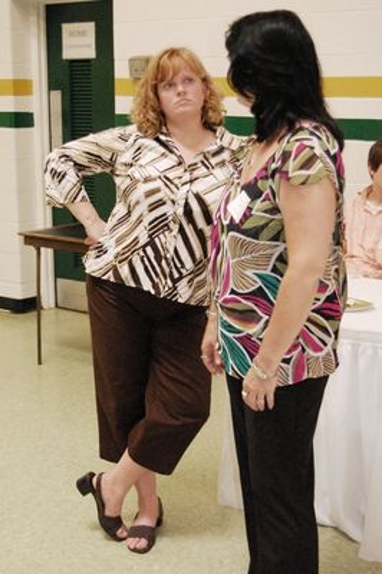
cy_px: 287
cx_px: 191
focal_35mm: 57
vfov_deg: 35.1
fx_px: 909
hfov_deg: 23.7
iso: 1600
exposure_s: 1/60
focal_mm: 38
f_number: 5
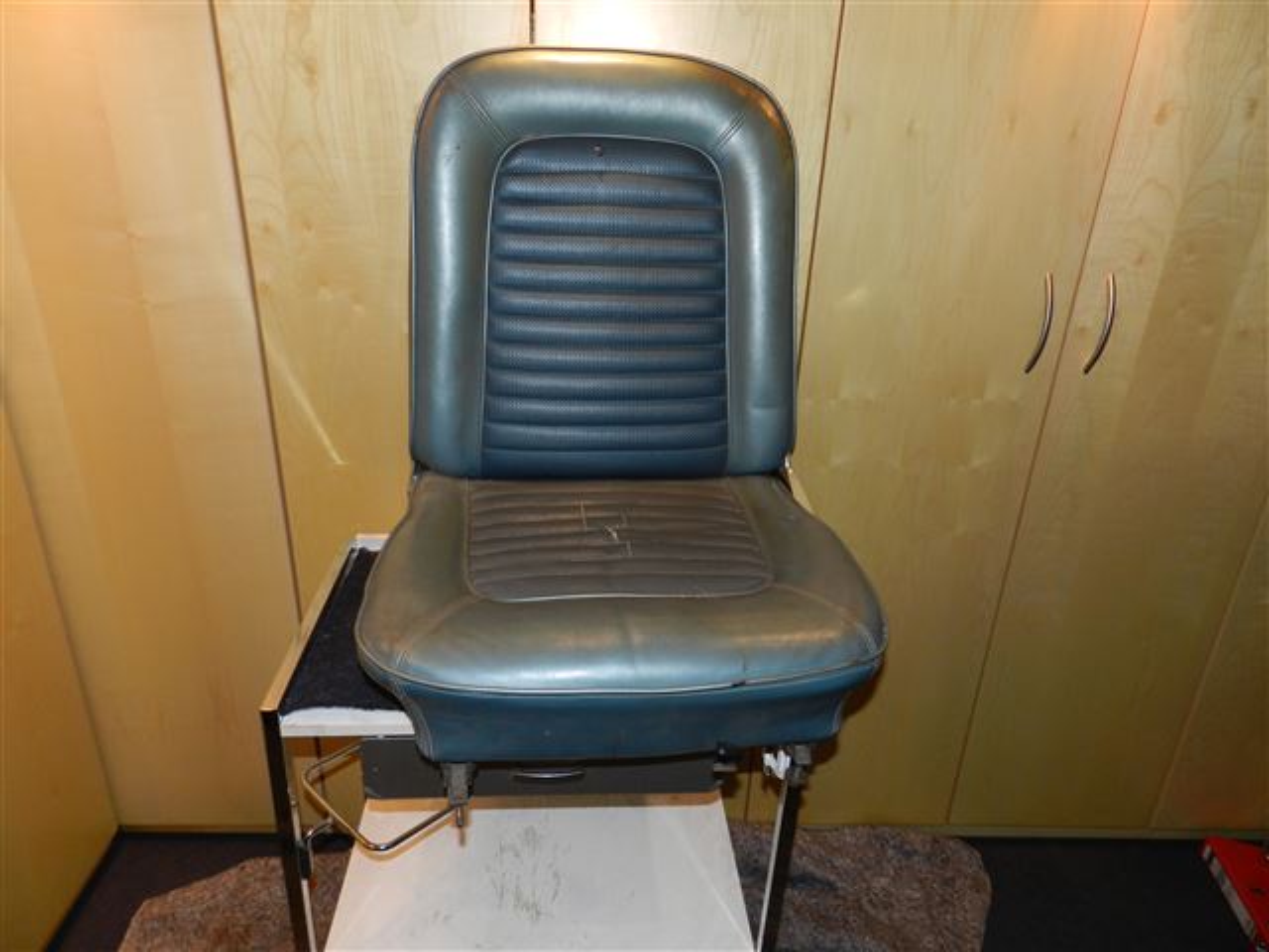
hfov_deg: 73.9
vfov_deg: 58.9
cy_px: 476
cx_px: 634
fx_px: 843
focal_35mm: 23
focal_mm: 4
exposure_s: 1/30
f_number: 3.4
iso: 200
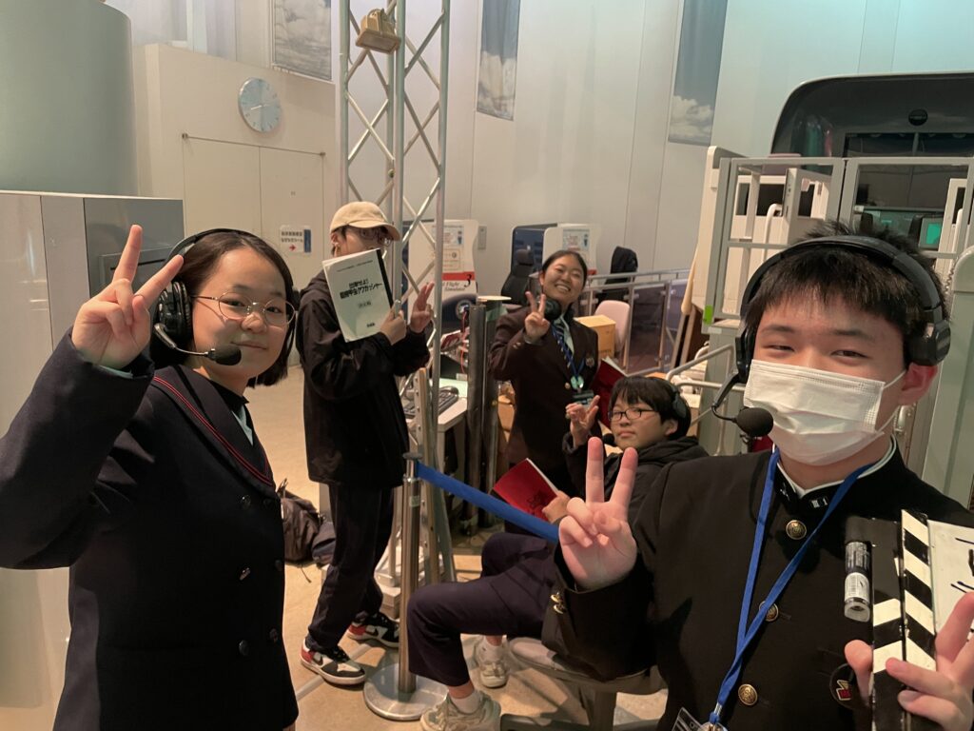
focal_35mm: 26
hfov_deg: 67.3
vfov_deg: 53.1
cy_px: 366
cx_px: 487
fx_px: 732
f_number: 1.6
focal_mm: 4.2
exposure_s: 1/33
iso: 400
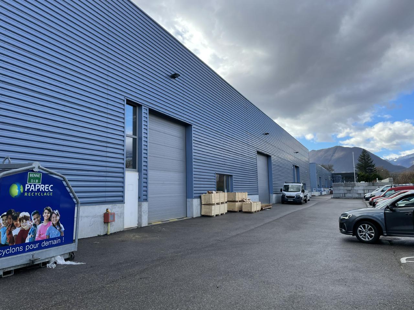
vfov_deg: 53.1
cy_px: 155
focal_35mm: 26
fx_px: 311
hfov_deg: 67.3
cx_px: 207
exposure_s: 1/1511
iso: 32
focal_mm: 4.2
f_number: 1.6
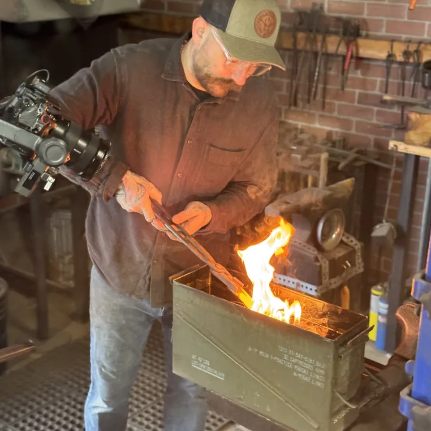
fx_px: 803
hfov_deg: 30.0
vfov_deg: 30.0
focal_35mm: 57
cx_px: 215
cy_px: 233
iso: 320
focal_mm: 6.76
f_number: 1.78
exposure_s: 1/40
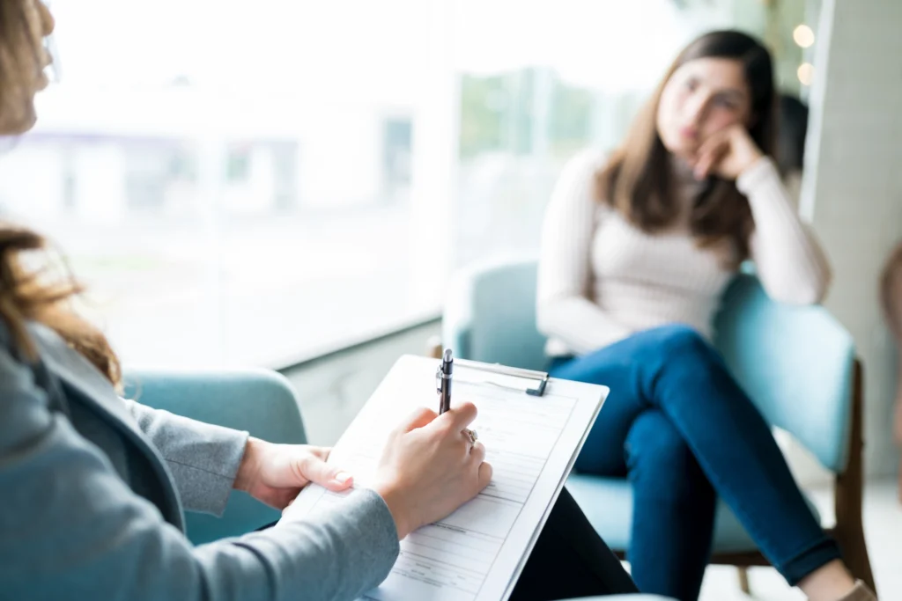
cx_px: 451
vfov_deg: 37.9
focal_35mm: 35
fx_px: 877
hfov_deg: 54.4
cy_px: 300
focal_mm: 35
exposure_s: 1/200
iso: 100
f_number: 1.8
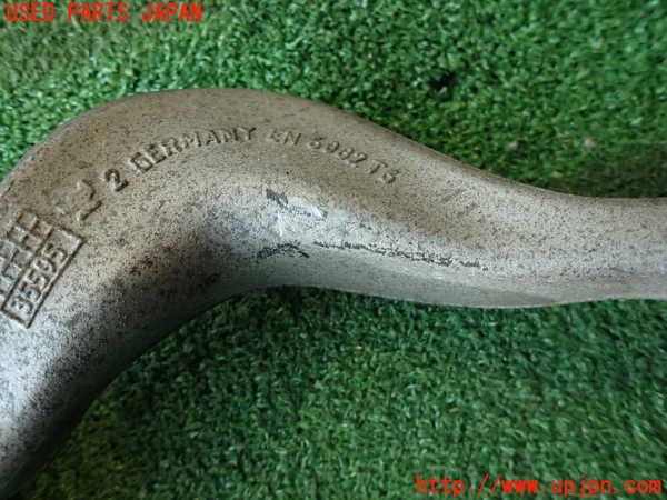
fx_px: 482
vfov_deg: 54.9
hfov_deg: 69.4
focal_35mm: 25
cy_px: 250
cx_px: 334
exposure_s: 1/40
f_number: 2
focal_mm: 4.5
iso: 200
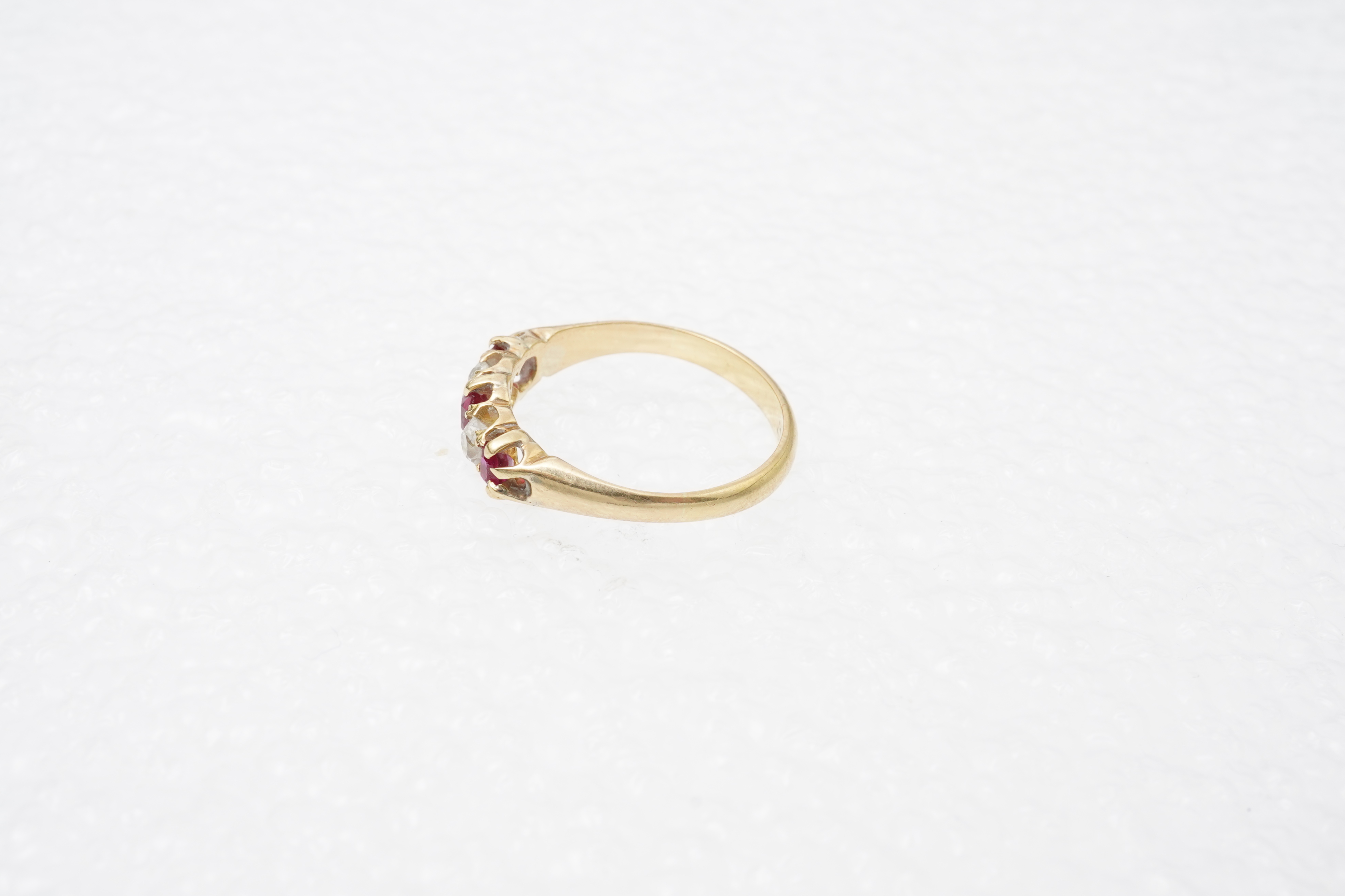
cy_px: 448
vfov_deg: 29.9
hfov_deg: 43.6
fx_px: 1681
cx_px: 672
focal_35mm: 45
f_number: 22
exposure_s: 1/125
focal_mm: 30
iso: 800
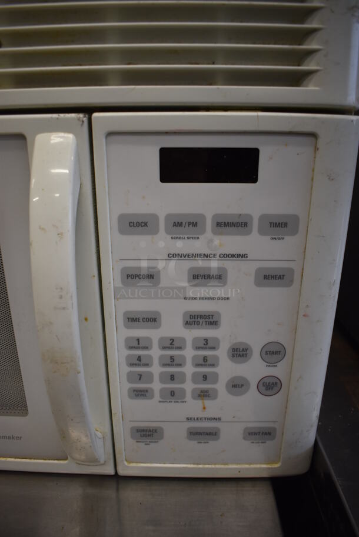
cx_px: 180
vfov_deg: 67.3
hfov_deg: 48.0
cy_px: 268
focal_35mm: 27
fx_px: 403
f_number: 3.5
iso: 720
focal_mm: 18
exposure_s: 1/250
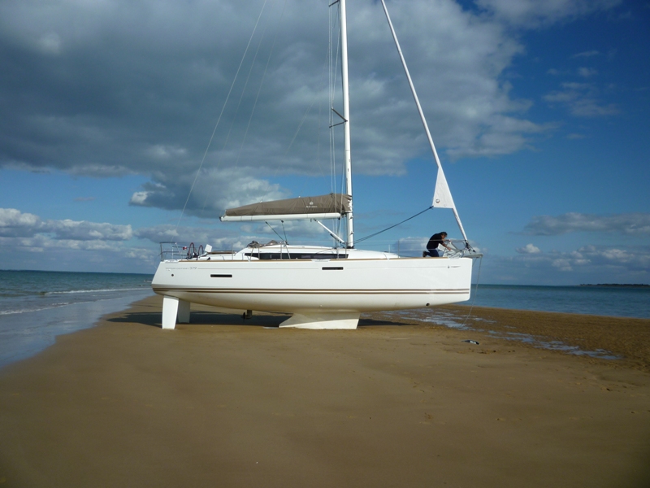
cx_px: 325
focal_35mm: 29
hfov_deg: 61.7
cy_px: 244
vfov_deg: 48.2
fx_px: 545
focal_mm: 5.2
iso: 80
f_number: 5.6
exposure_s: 1/800
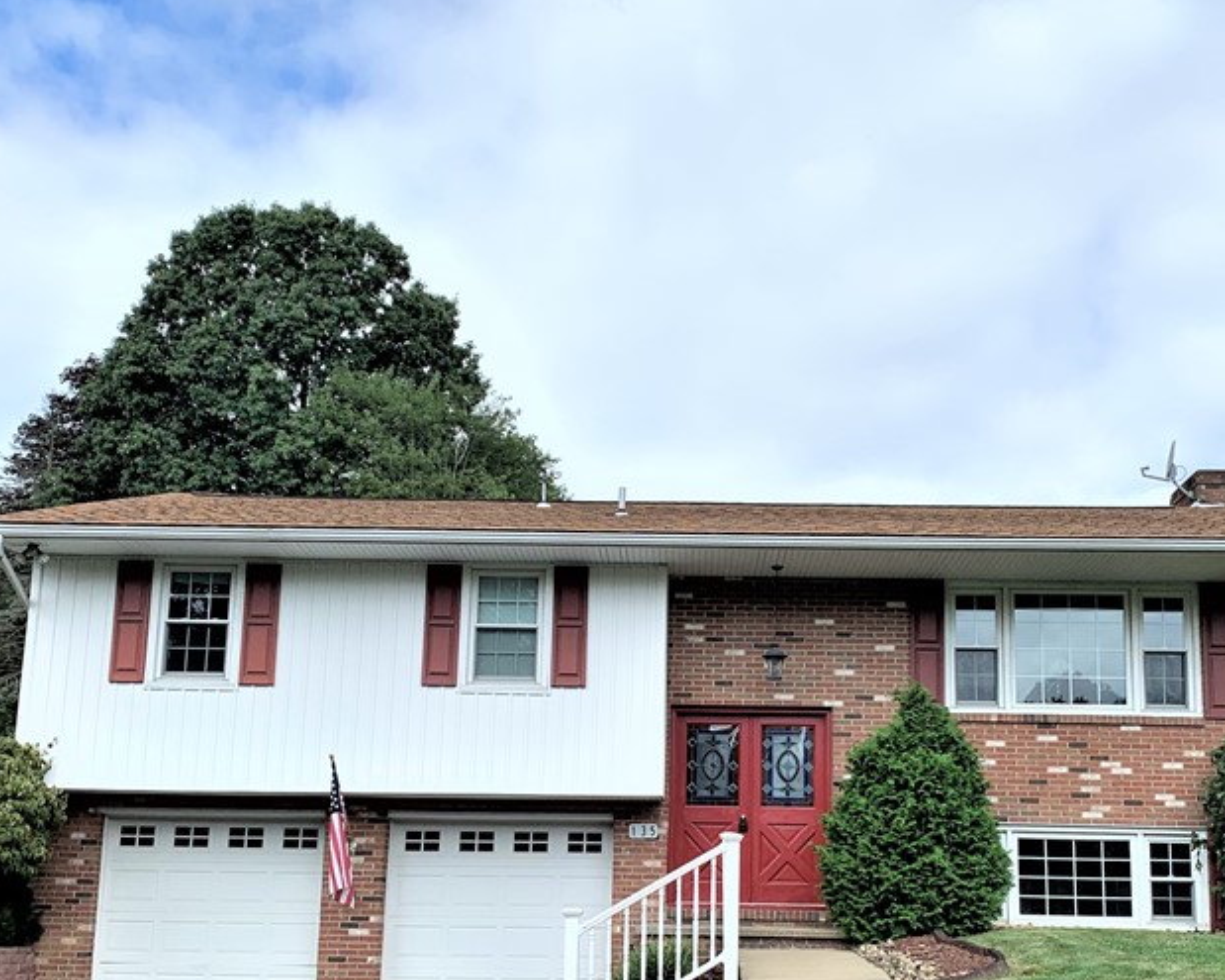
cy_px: 665
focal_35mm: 42
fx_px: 1522
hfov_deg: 43.7
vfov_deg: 35.3
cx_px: 718
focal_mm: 4.25
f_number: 1.8
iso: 25
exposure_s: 1/2611
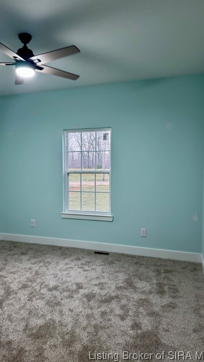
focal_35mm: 27
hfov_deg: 42.7
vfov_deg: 69.9
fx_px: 260
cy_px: 180
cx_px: 86
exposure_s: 1/60
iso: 125
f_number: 1.78
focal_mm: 6.76
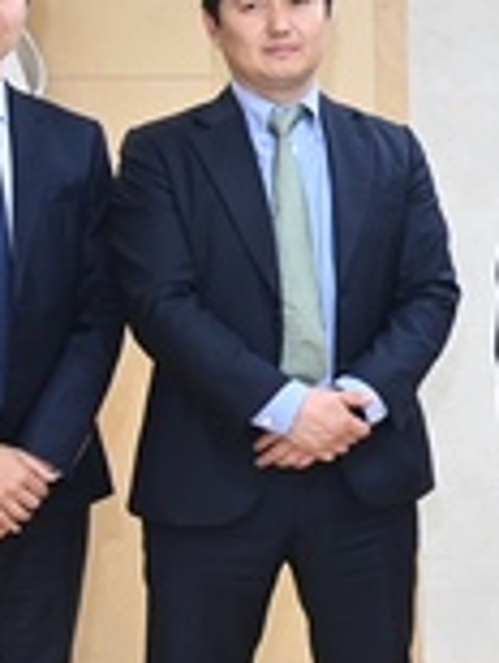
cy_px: 312
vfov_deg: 15.0
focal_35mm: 131
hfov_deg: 10.3
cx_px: 1067
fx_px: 2511
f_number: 5
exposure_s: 1/100
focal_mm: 30
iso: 800
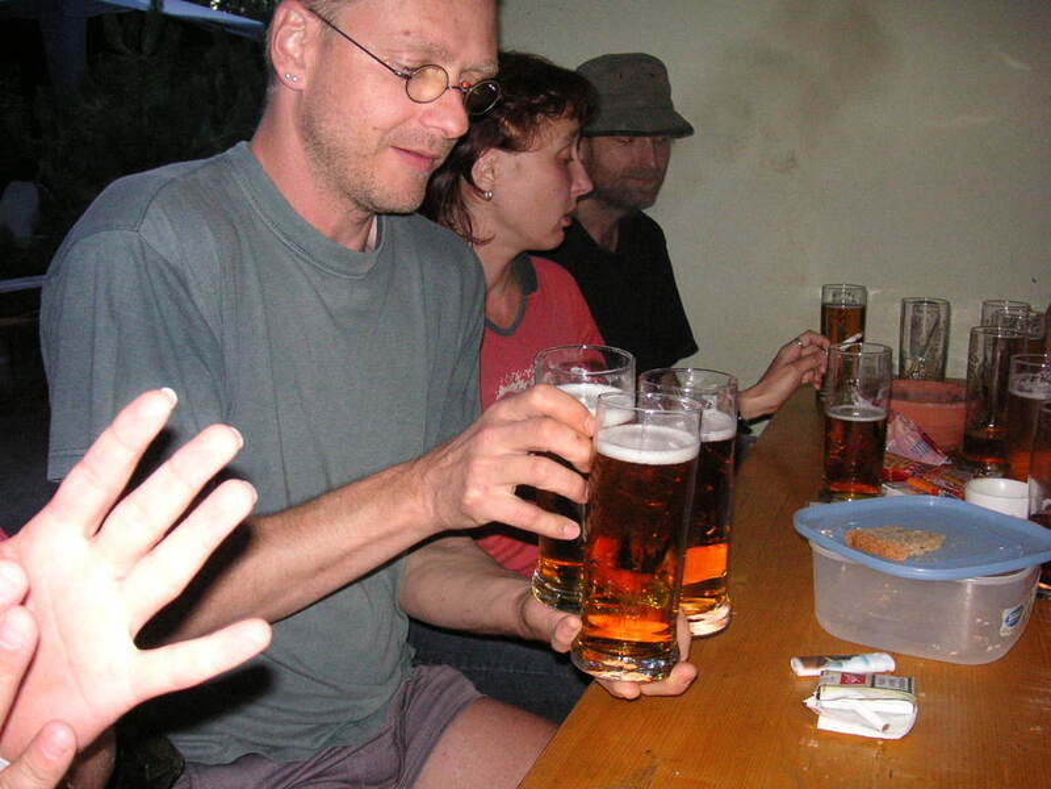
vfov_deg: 38.7
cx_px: 526
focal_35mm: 37
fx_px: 1123
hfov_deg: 50.1
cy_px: 394
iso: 160
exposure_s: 1/45
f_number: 2.8
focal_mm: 6.1
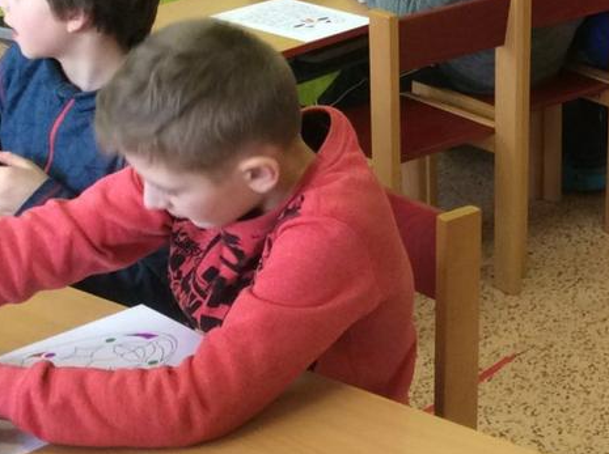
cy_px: 116
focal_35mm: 92
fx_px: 1616
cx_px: 637
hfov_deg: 20.5
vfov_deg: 15.9
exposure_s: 1/25
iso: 64
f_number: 2.4
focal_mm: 3.3
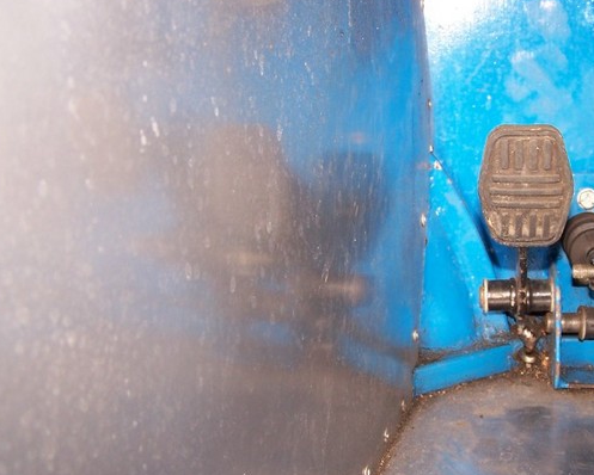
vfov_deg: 28.1
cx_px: 376
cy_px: 270
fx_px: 950
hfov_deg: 34.5
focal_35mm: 54
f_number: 2.8
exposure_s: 1/60
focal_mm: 7.1
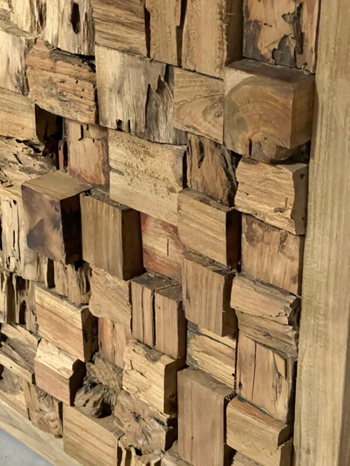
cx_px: 175
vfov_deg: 25.3
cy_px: 233
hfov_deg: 19.1
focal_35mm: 77
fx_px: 1038
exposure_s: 1/25
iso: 1600
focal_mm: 9
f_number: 2.8
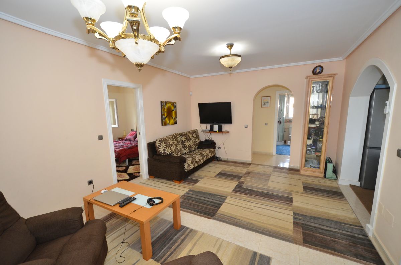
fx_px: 167
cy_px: 132
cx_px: 200
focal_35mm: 15
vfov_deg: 77.1
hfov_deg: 100.5
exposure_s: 1/60
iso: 800
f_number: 4
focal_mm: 10
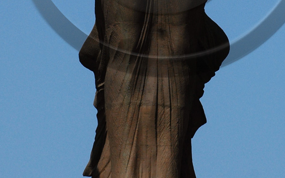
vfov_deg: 1.7
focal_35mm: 782
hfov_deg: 2.7
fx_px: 6075
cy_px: -81
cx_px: 165
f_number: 6.3
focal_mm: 180
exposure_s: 1/640
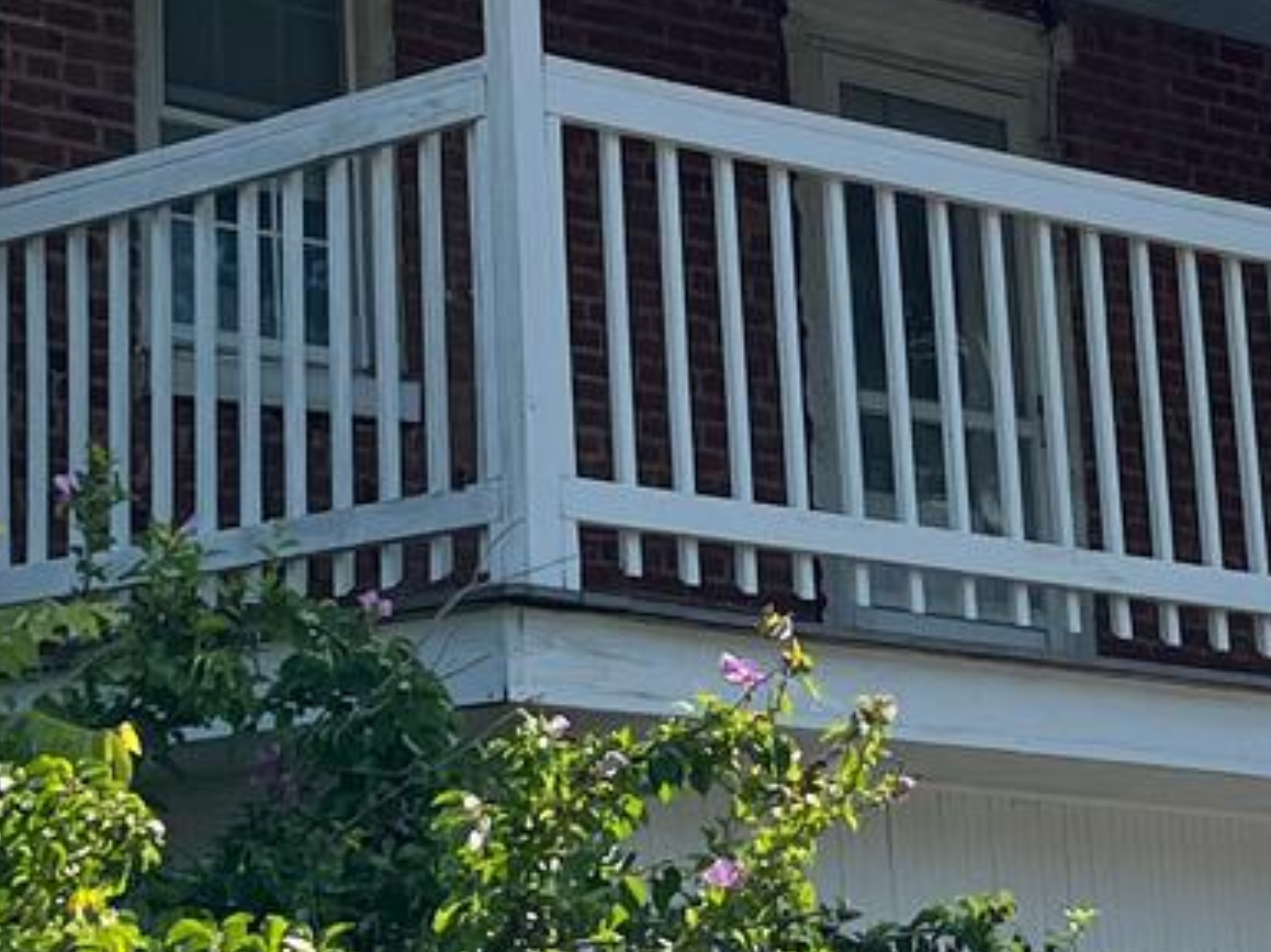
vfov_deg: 10.7
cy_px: 343
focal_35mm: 138
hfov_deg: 14.3
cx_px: 593
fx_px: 5064
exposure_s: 1/6993
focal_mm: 5.7
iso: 50
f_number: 1.5
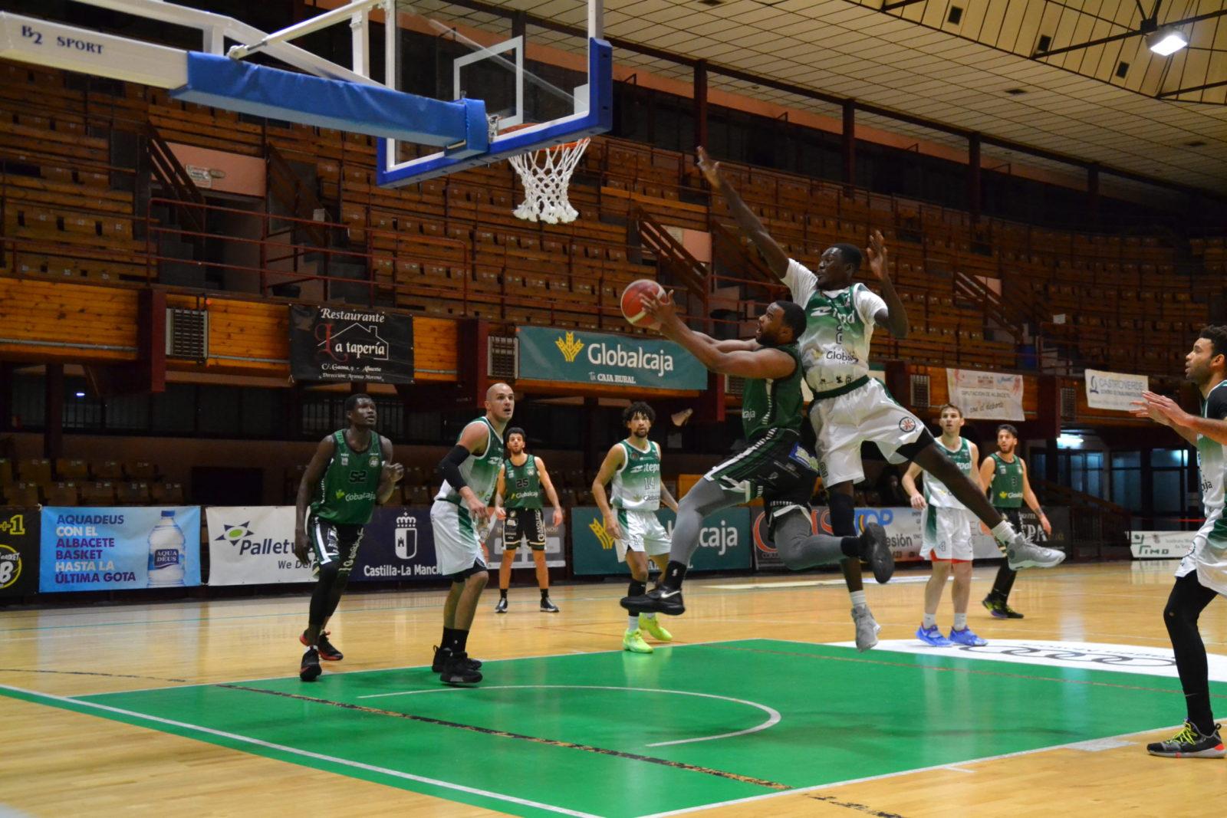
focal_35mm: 42
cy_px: 409
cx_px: 614
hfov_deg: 46.4
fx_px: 1432
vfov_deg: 31.9
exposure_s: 1/320
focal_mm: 28
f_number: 4
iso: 3200
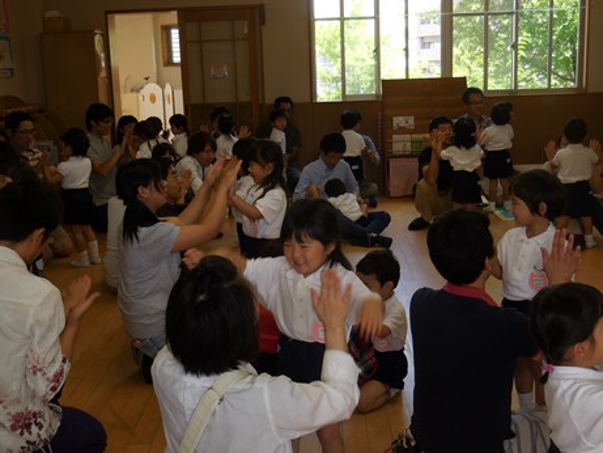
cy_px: 226
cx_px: 302
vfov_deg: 32.2
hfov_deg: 42.1
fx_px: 784
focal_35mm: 45
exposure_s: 1/60
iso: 125
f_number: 4.2
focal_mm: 8.1
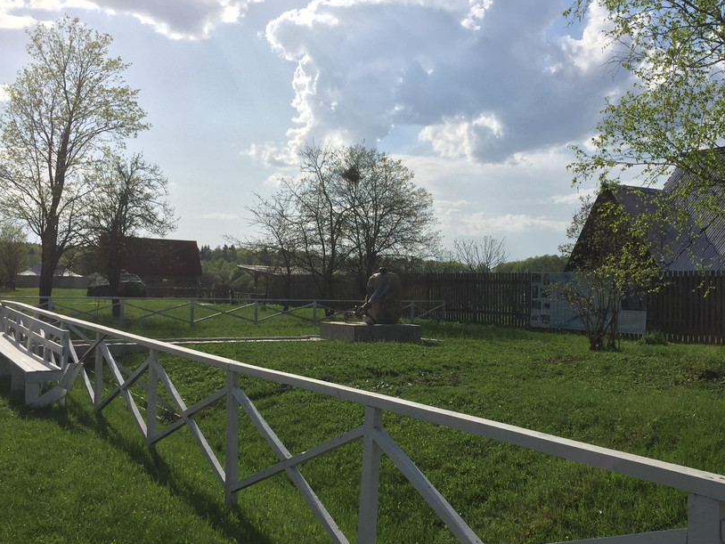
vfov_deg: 37.7
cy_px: 267
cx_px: 377
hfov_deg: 49.0
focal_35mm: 38
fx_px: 796
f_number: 2.2
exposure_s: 1/3968
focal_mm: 4.15
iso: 32
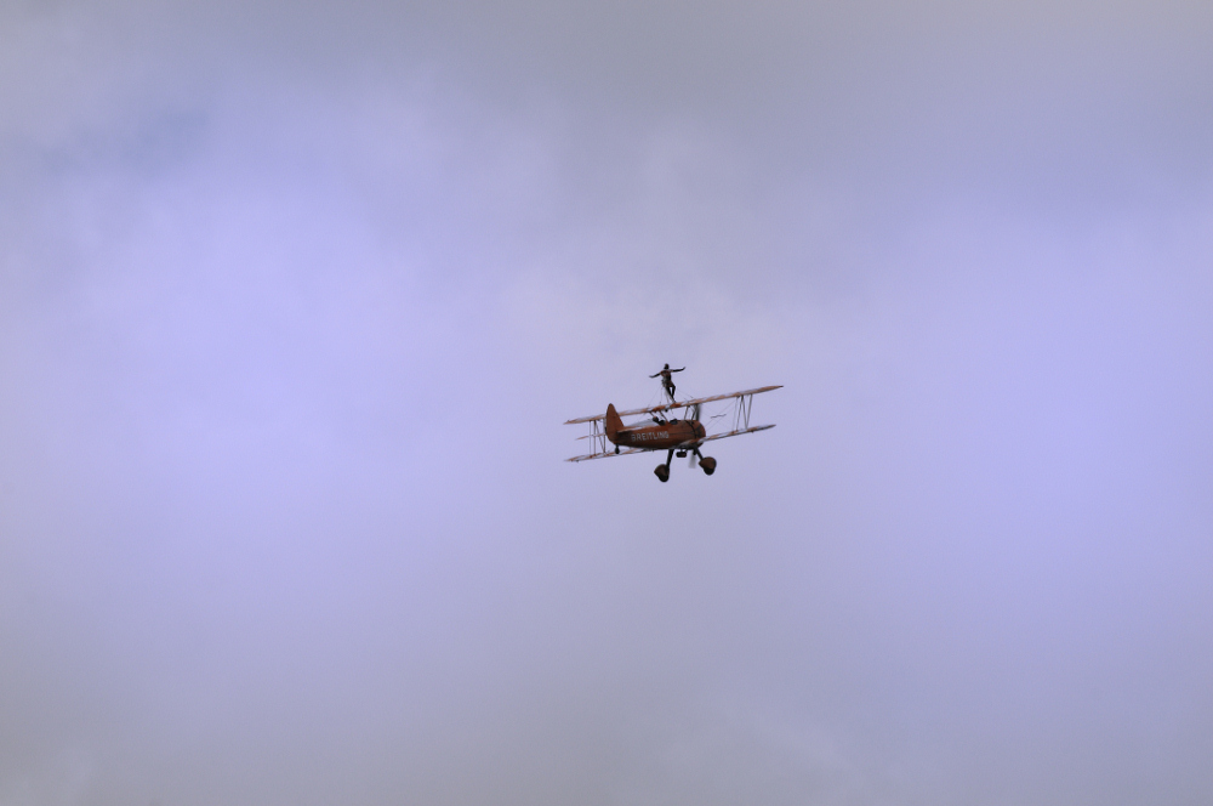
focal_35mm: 450
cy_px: 403
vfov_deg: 3.0
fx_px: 15143
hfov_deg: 4.6
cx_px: 606
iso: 200
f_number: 11
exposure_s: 1/800
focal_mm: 300
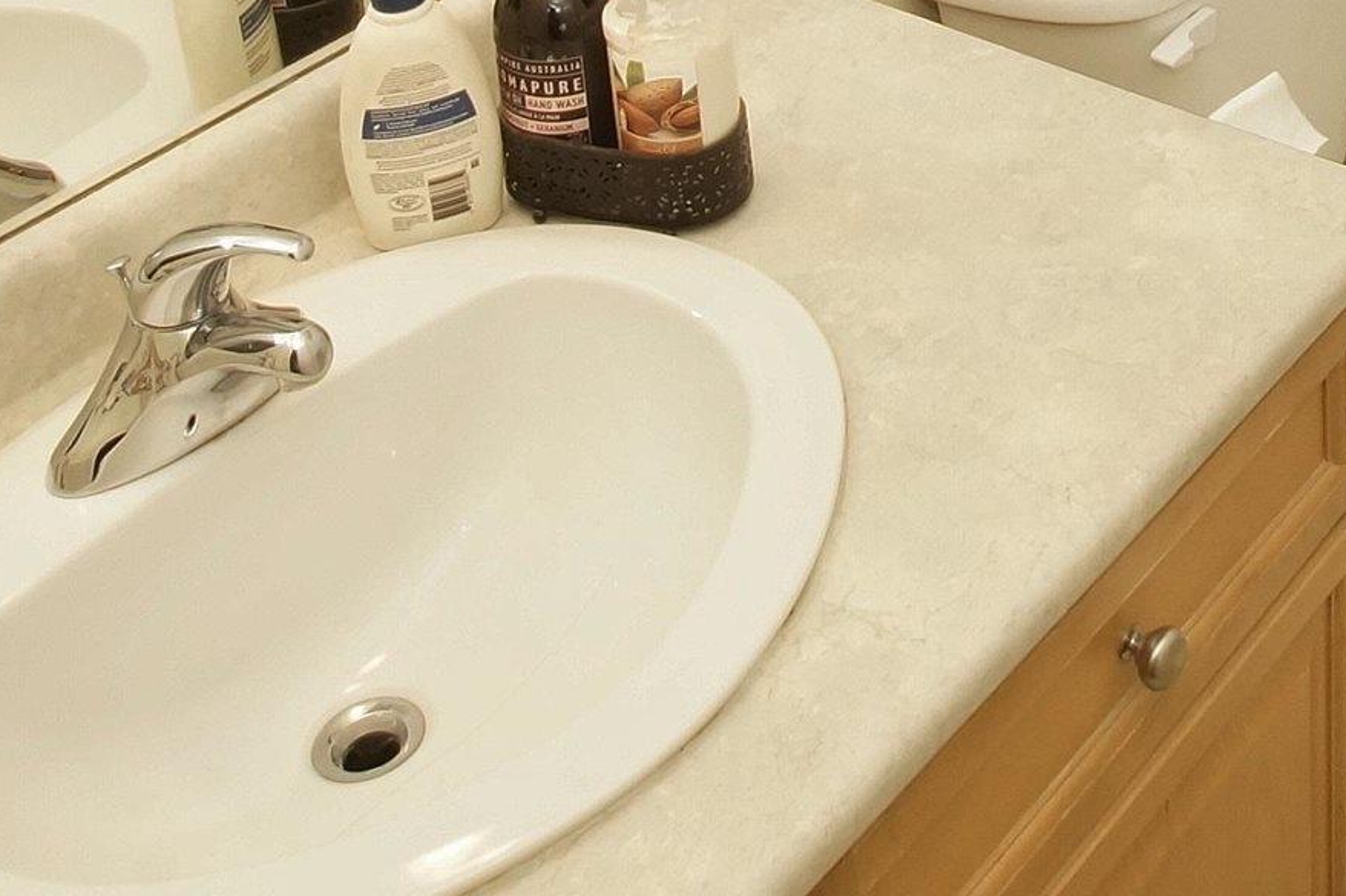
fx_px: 2158
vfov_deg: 20.0
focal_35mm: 58
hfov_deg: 33.0
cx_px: 1194
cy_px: -483
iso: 400
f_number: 14
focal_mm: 11
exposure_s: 1/8
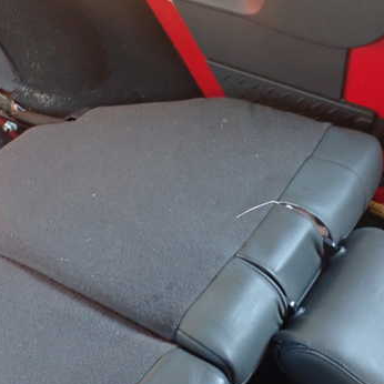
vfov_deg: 36.7
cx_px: 220
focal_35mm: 46
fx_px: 577
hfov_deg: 36.7
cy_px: 223
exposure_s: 1/25
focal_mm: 5.4
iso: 800
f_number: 2.3
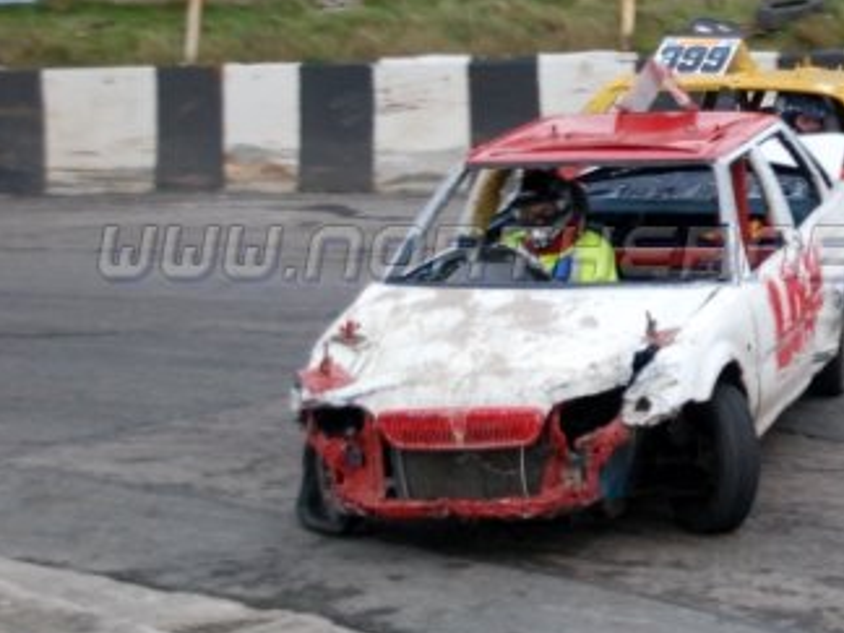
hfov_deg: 16.9
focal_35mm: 114
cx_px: 823
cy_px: 260
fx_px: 2780
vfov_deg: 13.0
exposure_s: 1/200
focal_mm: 40
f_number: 4.8
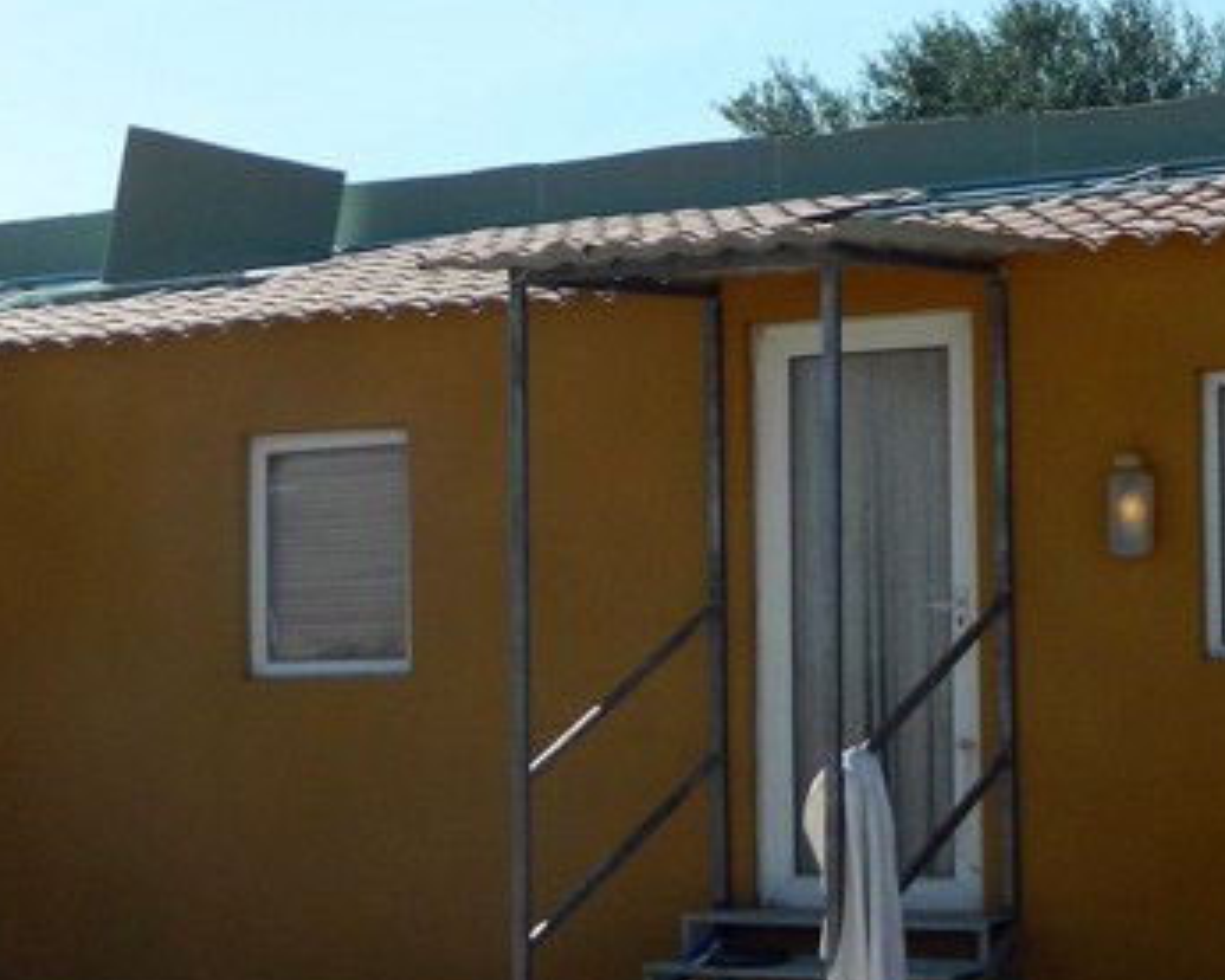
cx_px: 423
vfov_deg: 17.2
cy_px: 669
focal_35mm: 89
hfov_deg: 21.4
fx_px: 3227
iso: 80
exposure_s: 1/160
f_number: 9.4
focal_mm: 6.2
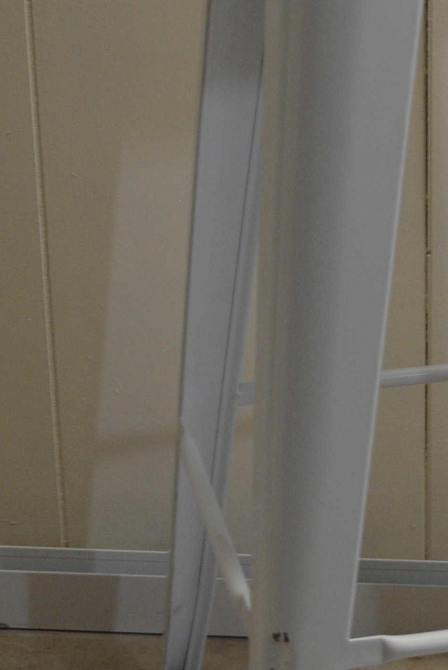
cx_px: 468
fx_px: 2290
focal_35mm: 123
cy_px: 336
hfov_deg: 11.0
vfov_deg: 16.6
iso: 400
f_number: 4.5
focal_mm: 30
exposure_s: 1/30
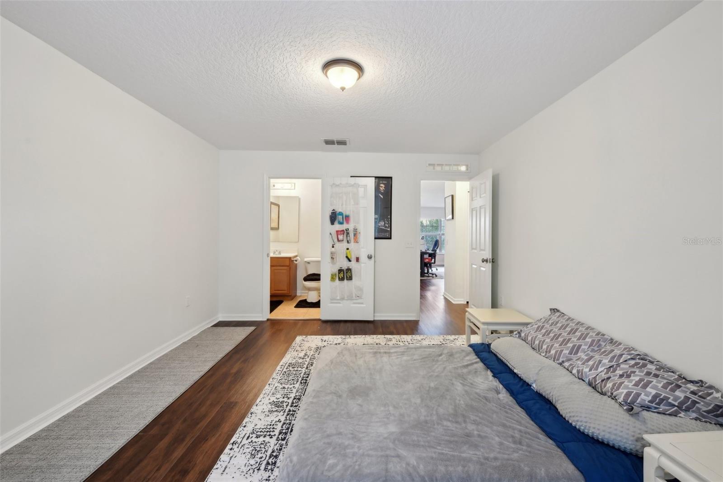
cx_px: 362
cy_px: 241
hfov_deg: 104.3
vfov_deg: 81.2
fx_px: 281
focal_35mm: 14
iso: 400
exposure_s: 1/5
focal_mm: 14
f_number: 8
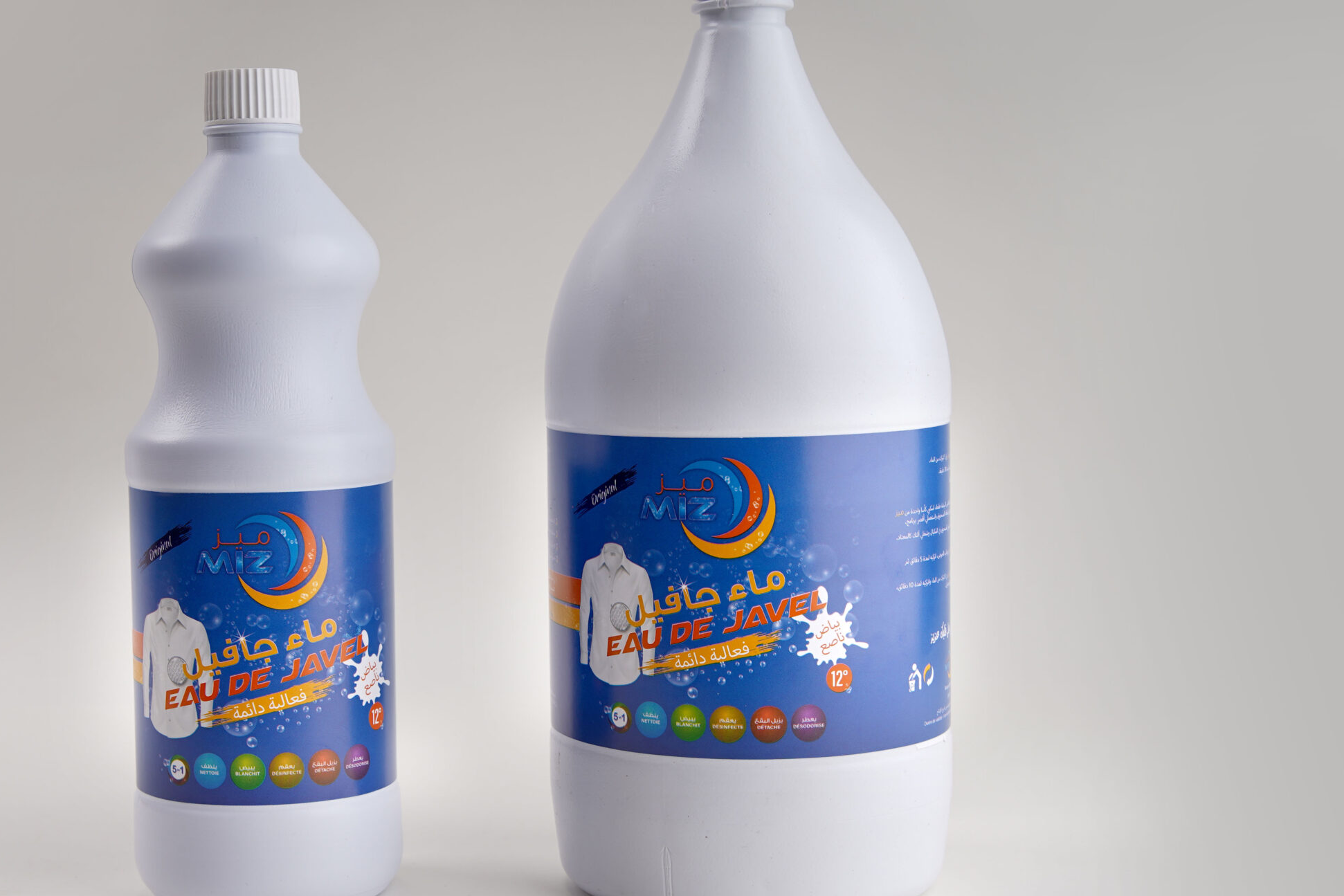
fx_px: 2165
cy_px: 430
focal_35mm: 58
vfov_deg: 23.4
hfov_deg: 34.4
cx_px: 533
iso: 50
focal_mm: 44
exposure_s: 1/160
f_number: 7.1
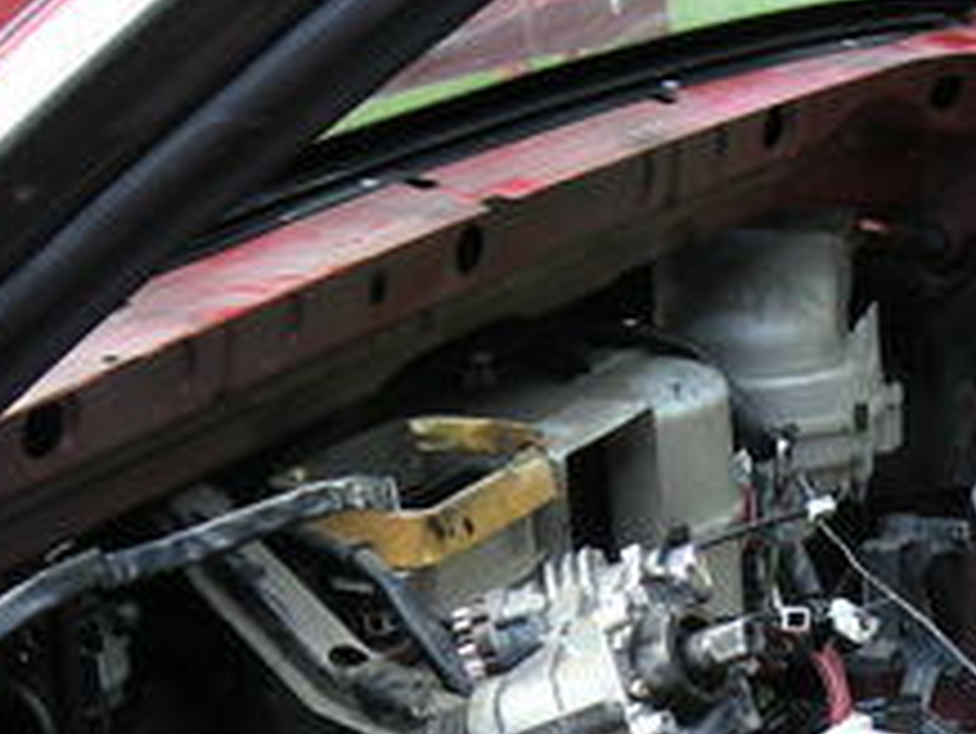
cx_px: 945
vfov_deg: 13.8
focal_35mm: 103
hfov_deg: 18.6
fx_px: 2906
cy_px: 986
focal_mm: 5.7
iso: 50
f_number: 2.8
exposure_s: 1/37.4
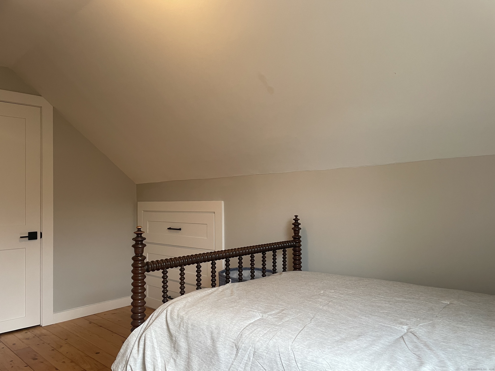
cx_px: 248
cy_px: 186
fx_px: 372
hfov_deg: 67.3
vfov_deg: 53.1
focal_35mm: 26
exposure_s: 1/60
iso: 100
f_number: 1.6
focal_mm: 4.2
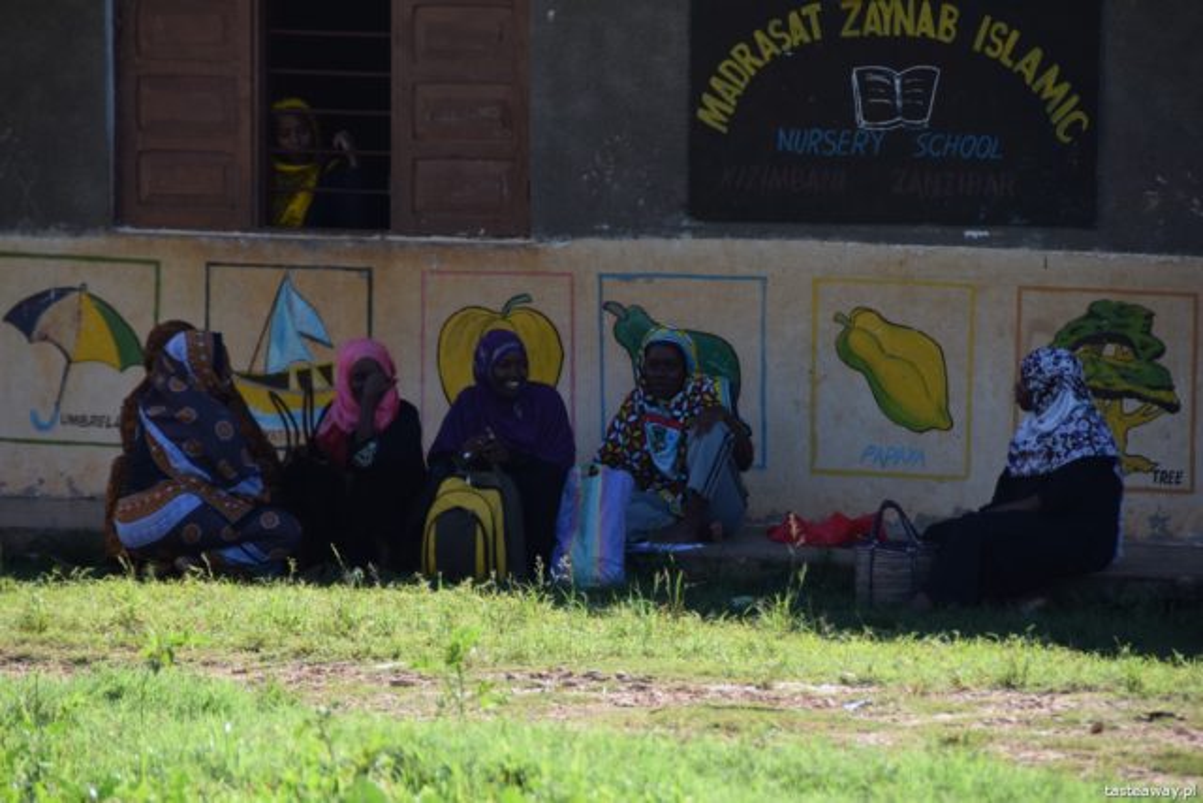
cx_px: 602
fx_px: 8523
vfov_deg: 5.4
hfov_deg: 8.1
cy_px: 402
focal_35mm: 255
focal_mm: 170
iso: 250
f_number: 5.6
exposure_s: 1/500
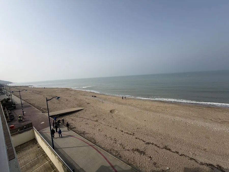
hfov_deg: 102.1
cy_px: 86
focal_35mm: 14
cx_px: 114
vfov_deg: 85.7
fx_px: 93
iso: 20
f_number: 2.2
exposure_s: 1/1431
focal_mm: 2.22
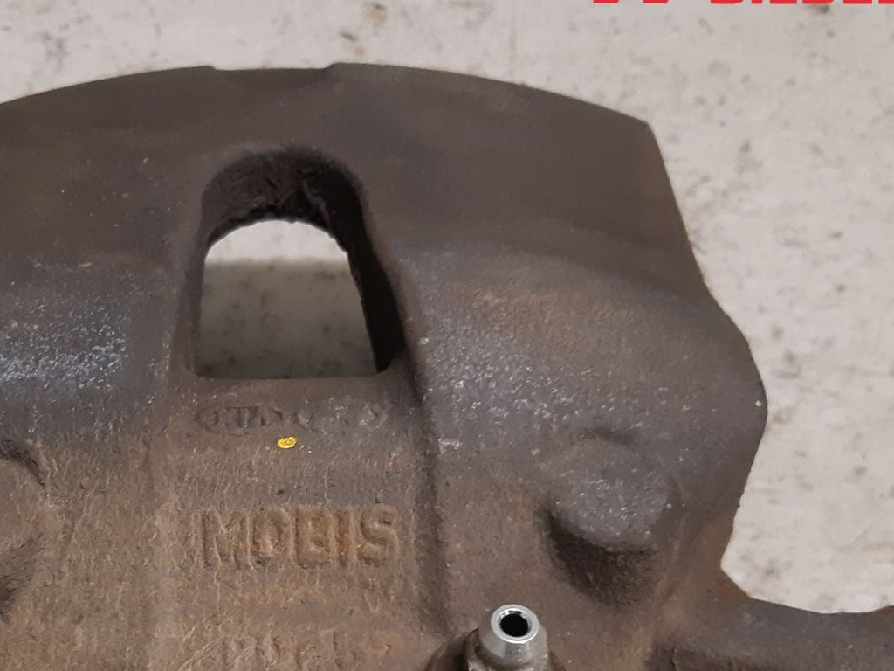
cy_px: 527
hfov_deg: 36.1
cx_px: 235
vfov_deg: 27.5
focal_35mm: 52
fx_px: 1343
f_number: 1.7
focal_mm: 3.93
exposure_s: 1/50
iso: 200
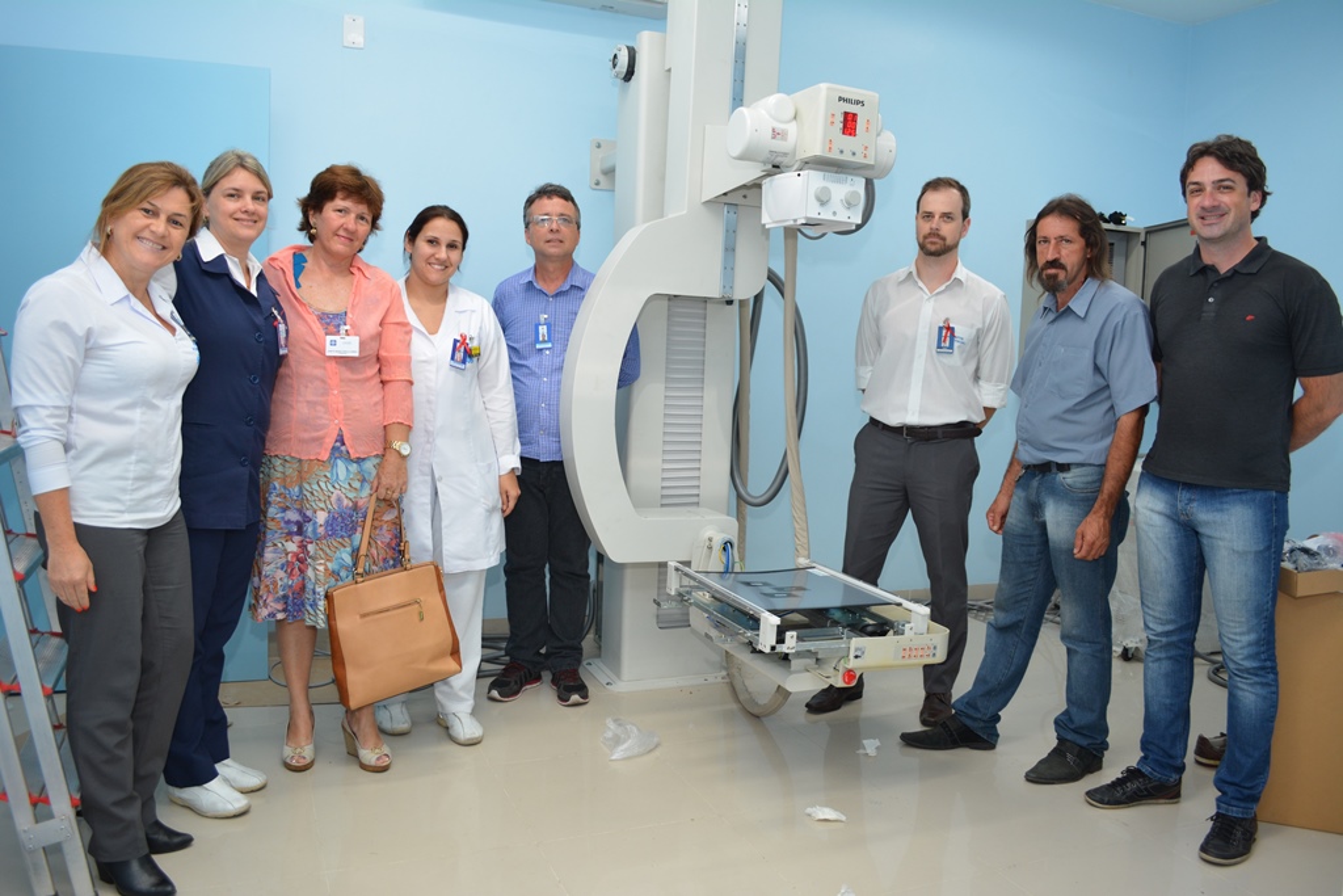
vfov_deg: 47.9
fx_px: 1007
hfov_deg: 67.4
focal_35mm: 27
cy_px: 448
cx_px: 672
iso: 500
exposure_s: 1/60
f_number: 4
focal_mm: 18
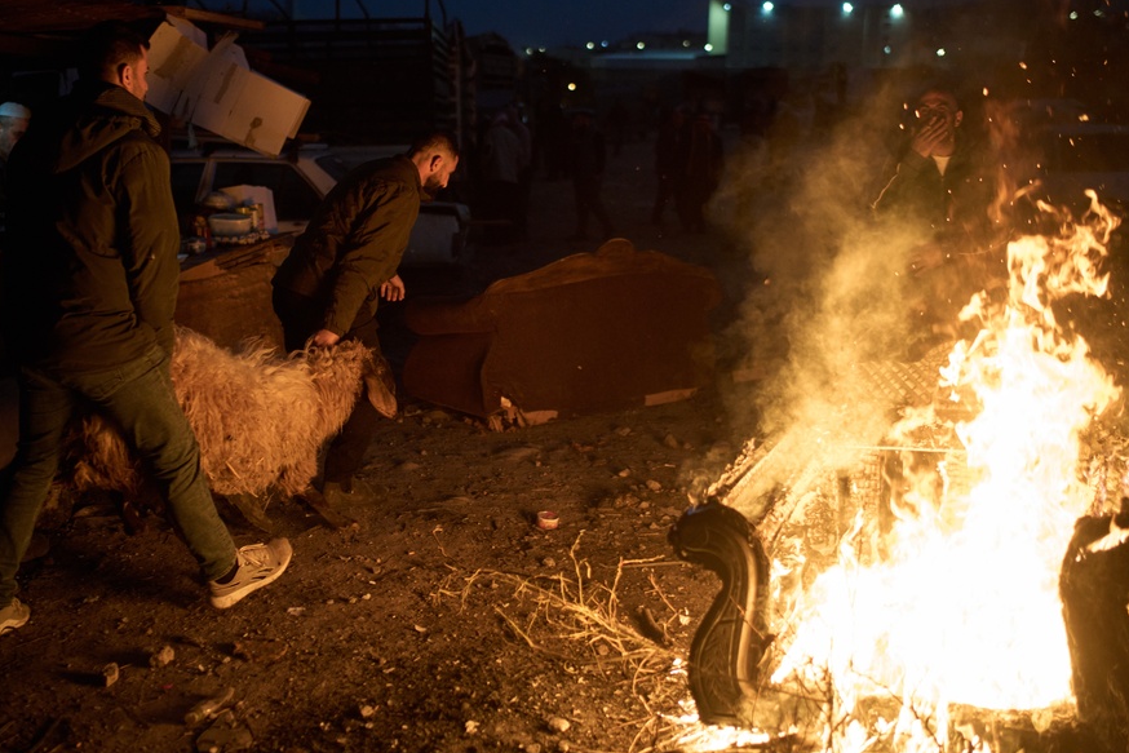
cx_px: 508
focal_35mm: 41
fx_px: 1286
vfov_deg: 32.6
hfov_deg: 47.3
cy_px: 357
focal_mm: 35
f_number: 1.6
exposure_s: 1/400
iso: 2500
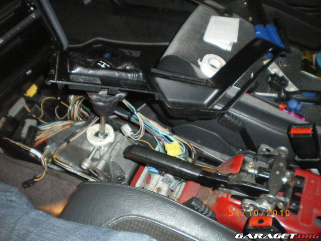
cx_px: 160
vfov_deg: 39.7
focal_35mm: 36
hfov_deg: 51.4
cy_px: 120
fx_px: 334
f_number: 3.1
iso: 800
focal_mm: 6.3
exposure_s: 1/50
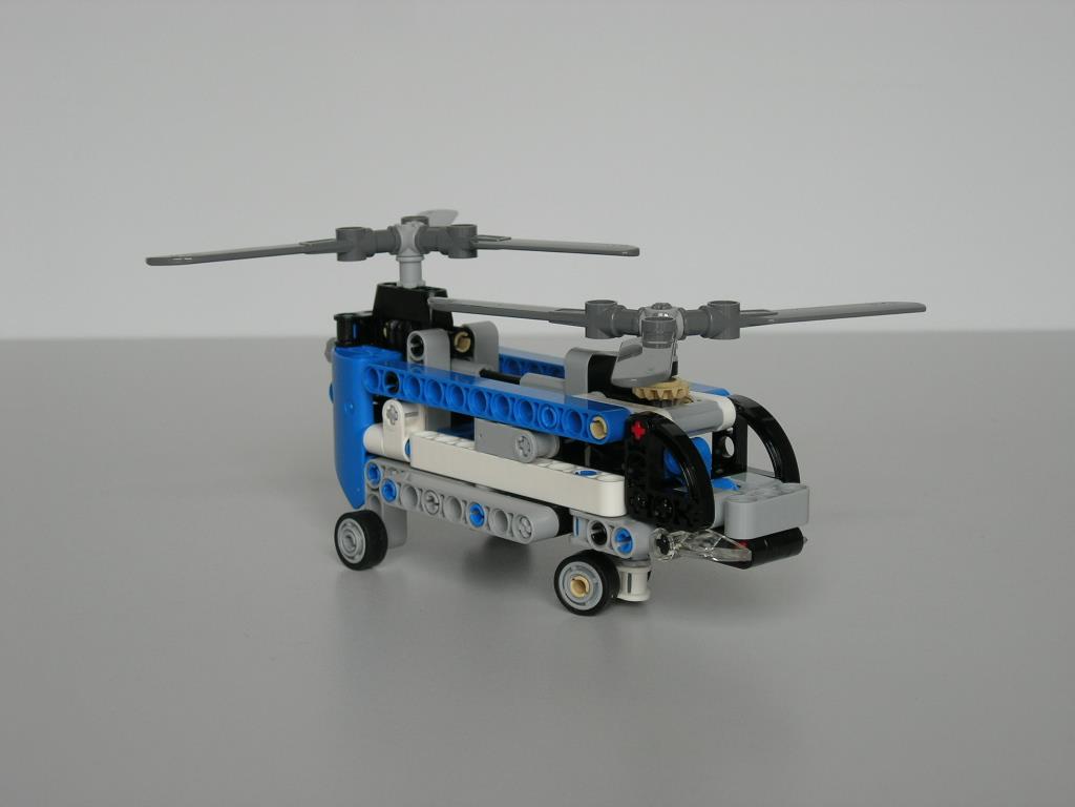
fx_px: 2236
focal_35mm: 72
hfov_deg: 27.0
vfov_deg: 20.4
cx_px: 538
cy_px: 404
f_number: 3.7
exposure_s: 1/6.7
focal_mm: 14.9
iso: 64
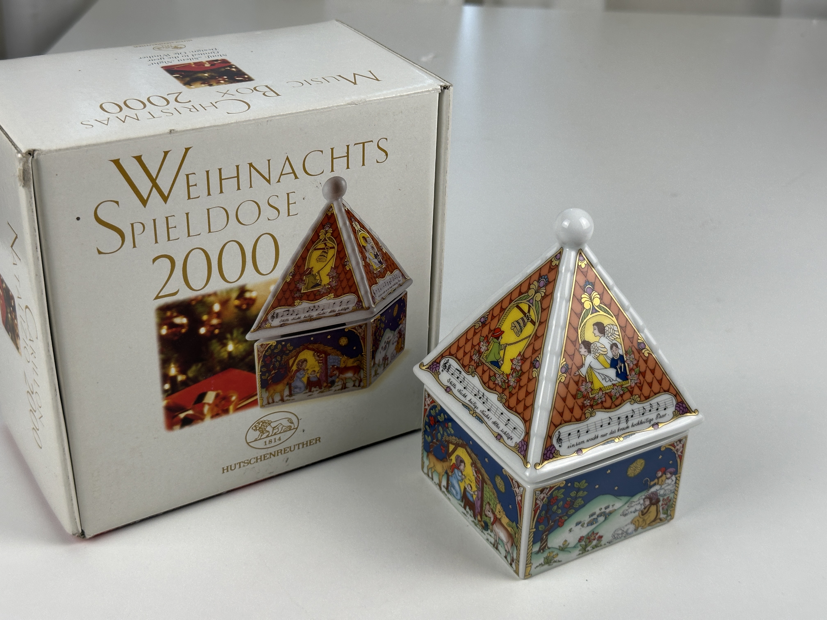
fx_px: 1147
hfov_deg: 39.7
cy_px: 310
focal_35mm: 48
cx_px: 414
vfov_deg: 30.3
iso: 64
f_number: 1.78
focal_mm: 6.86
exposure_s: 1/261
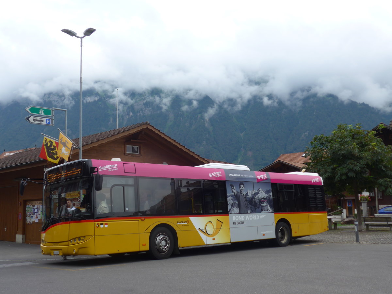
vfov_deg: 35.1
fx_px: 464
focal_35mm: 41
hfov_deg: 45.8
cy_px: 147
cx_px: 196
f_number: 2.8
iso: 80
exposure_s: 1/1000
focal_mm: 8.4
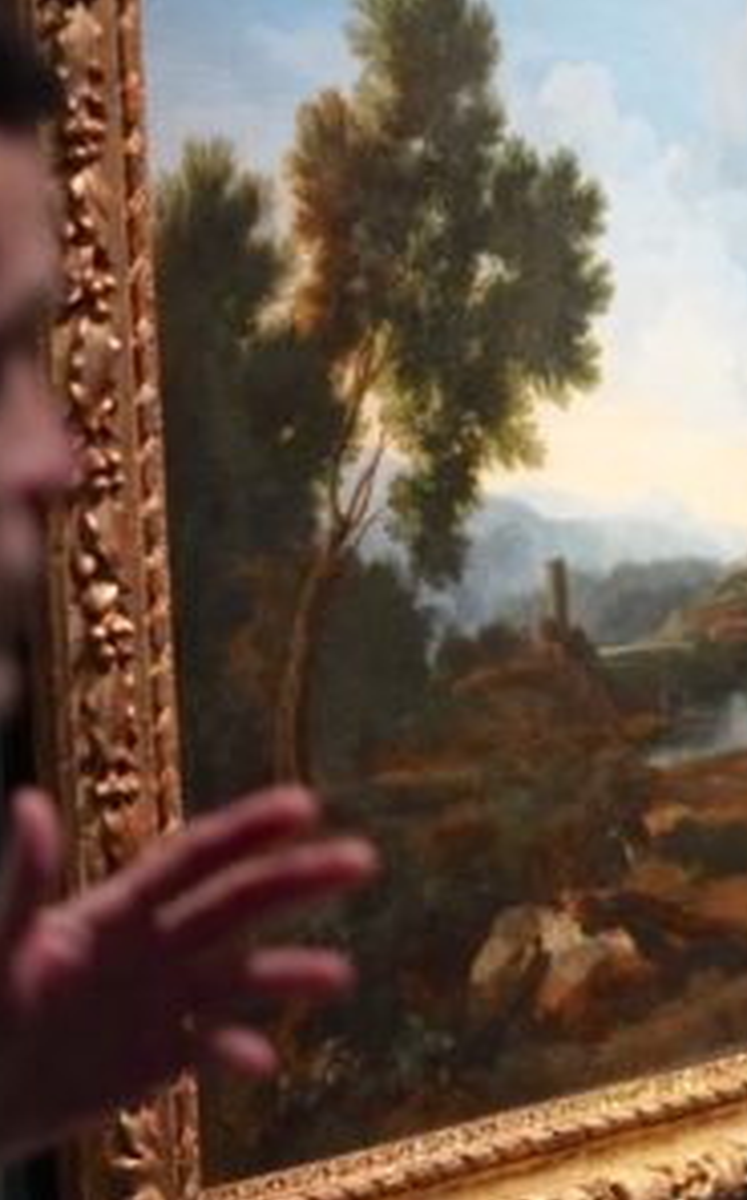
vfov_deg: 18.0
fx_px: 3788
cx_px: 557
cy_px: 602
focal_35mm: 116
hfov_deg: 11.2
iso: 5000
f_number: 2
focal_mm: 50
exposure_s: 1/160
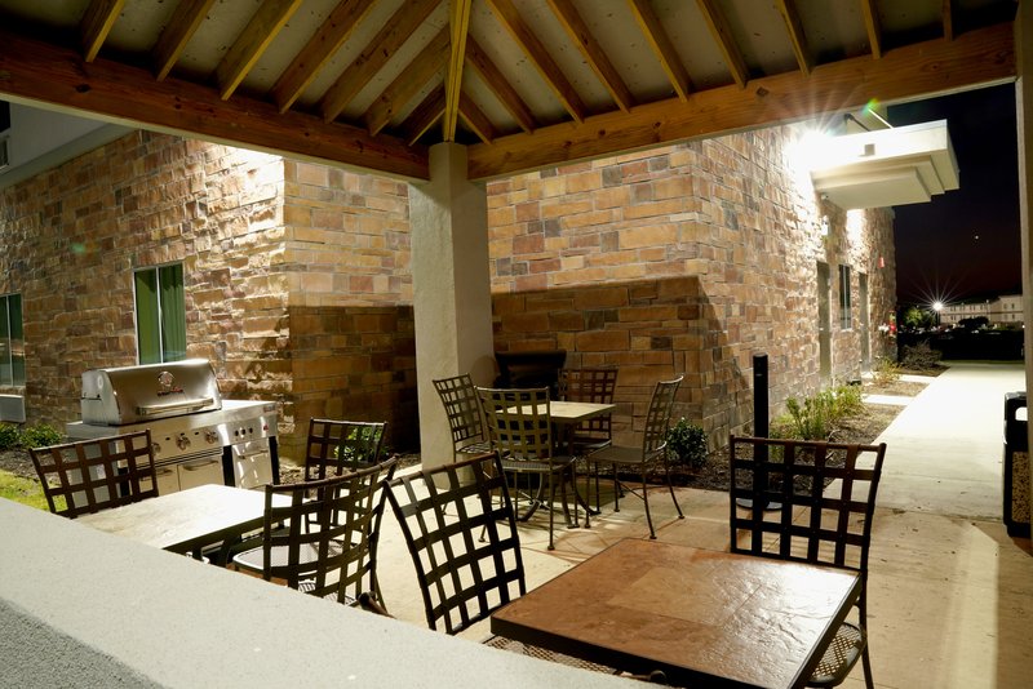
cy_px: 344
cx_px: 516
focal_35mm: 24
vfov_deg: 53.2
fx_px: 689
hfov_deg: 73.7
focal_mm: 24
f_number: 16
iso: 500
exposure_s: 2
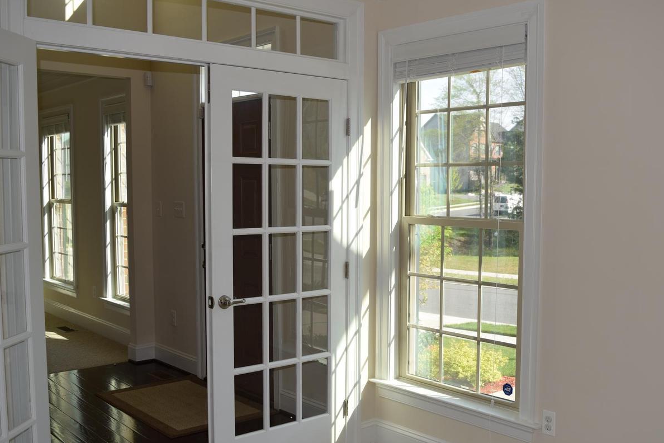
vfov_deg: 33.4
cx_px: 383
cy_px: 250
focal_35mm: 40
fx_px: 738
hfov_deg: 48.3
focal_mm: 22
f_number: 5.6
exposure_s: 1/125
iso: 125
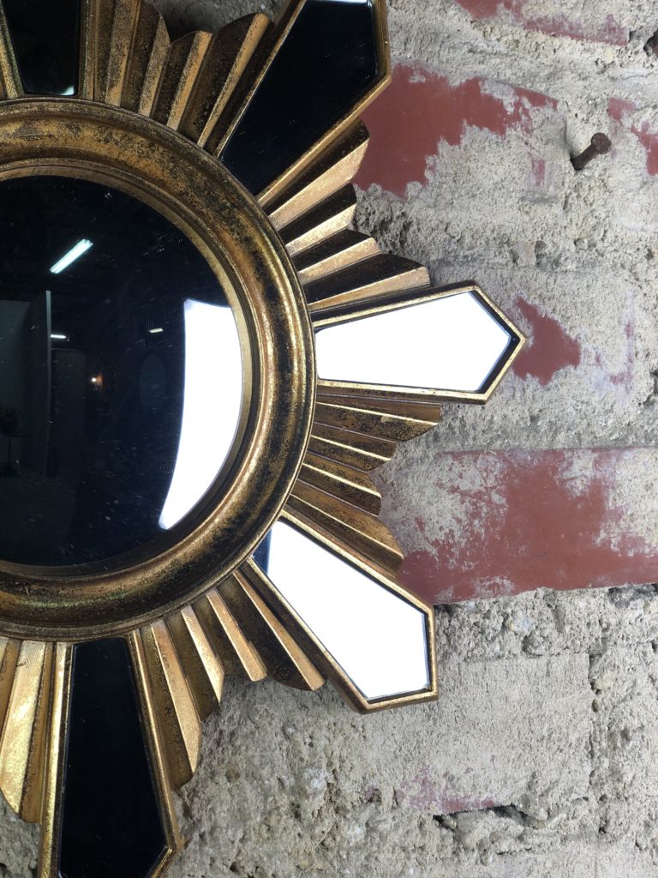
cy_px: 439
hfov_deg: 28.0
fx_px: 1318
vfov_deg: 36.8
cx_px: 329
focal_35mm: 52
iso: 25
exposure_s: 1/100
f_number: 2.4
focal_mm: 6
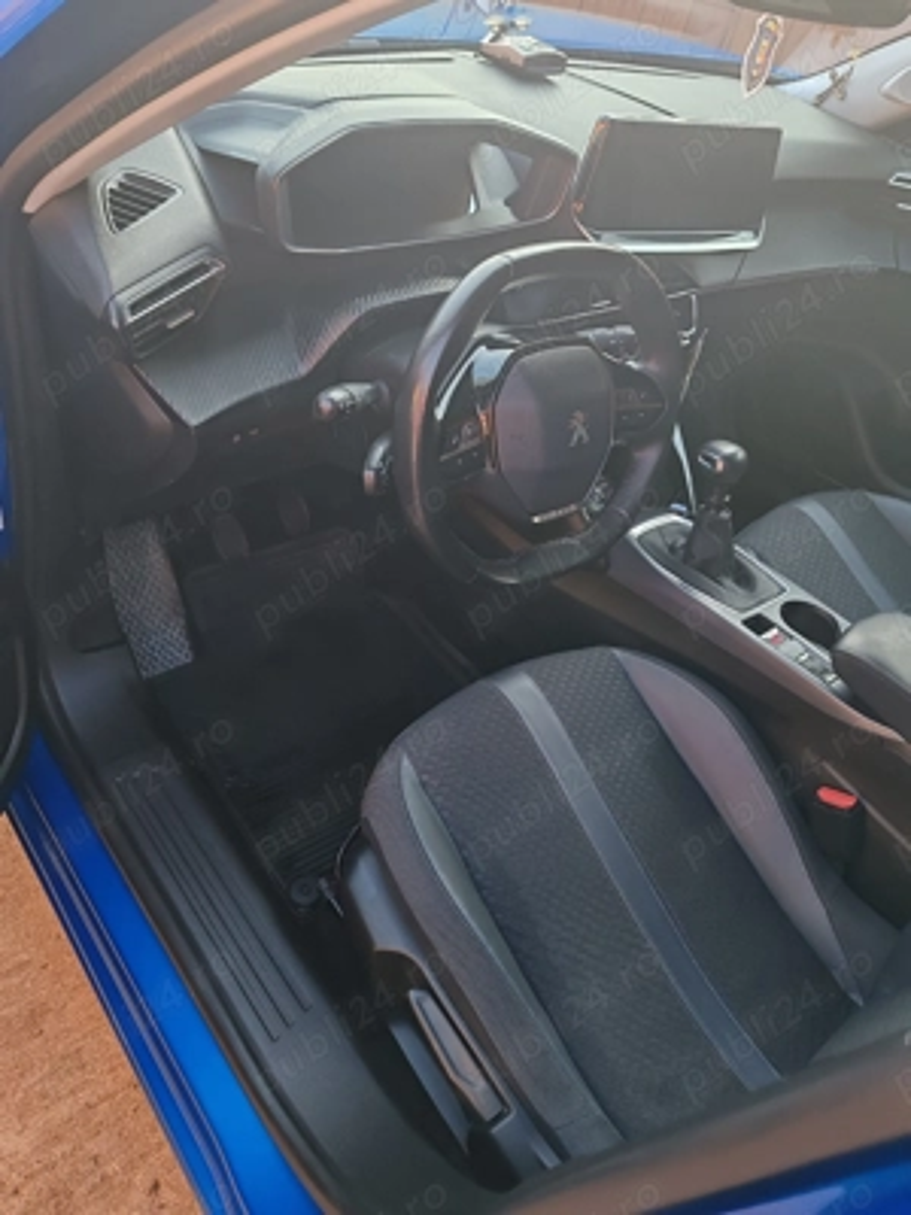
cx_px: 456
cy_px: 608
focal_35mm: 27
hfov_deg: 51.4
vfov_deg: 65.3
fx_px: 947
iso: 125
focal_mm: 6.12
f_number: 1.9
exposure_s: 1/100
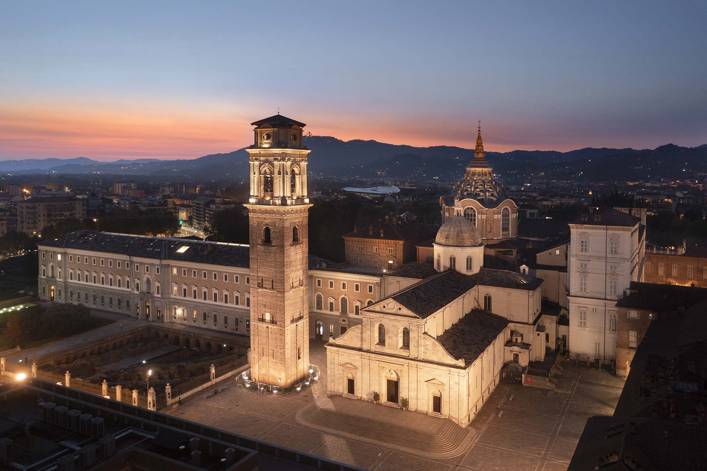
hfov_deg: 65.5
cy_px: 236
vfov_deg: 46.4
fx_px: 550
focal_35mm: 28
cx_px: 354
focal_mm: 10.26
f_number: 2.8
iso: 200
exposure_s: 1/2
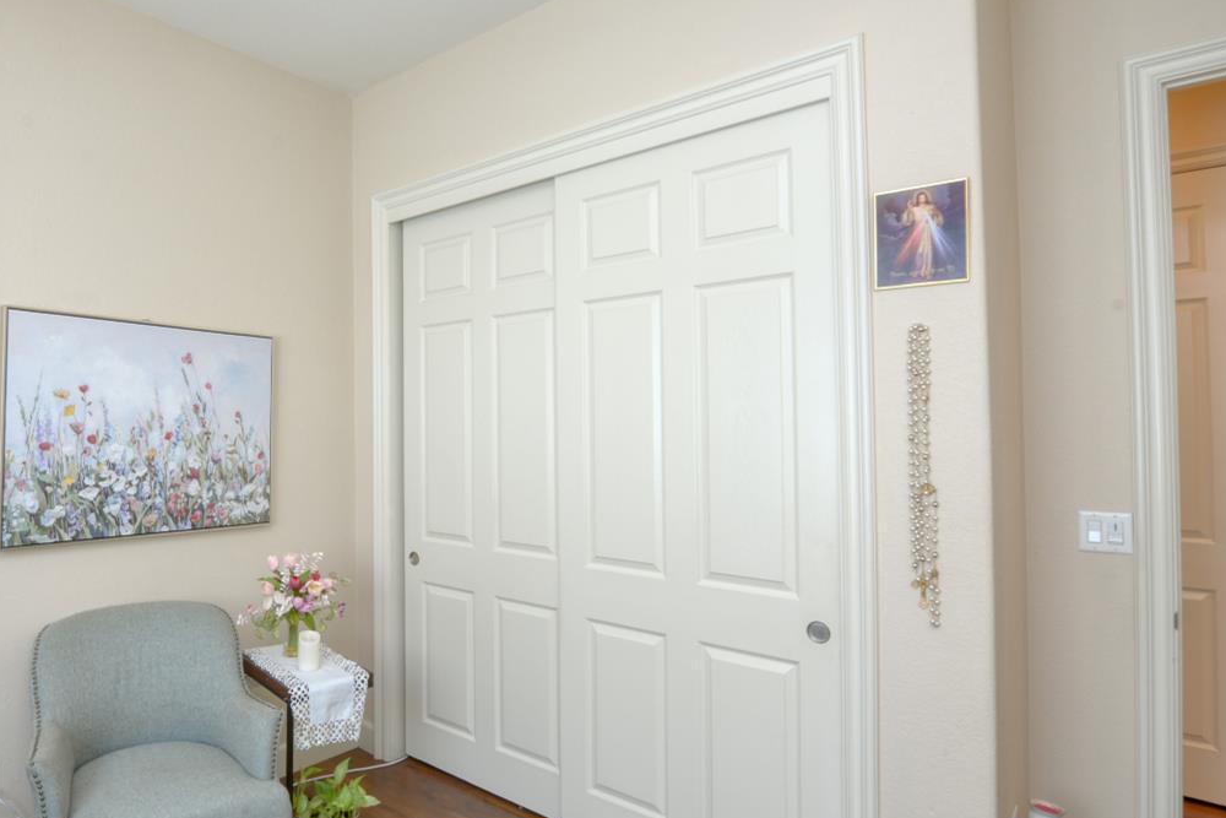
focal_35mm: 21
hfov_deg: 78.4
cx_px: 405
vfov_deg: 59.5
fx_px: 715
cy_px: 429
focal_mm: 14
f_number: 10
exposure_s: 1/13
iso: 400
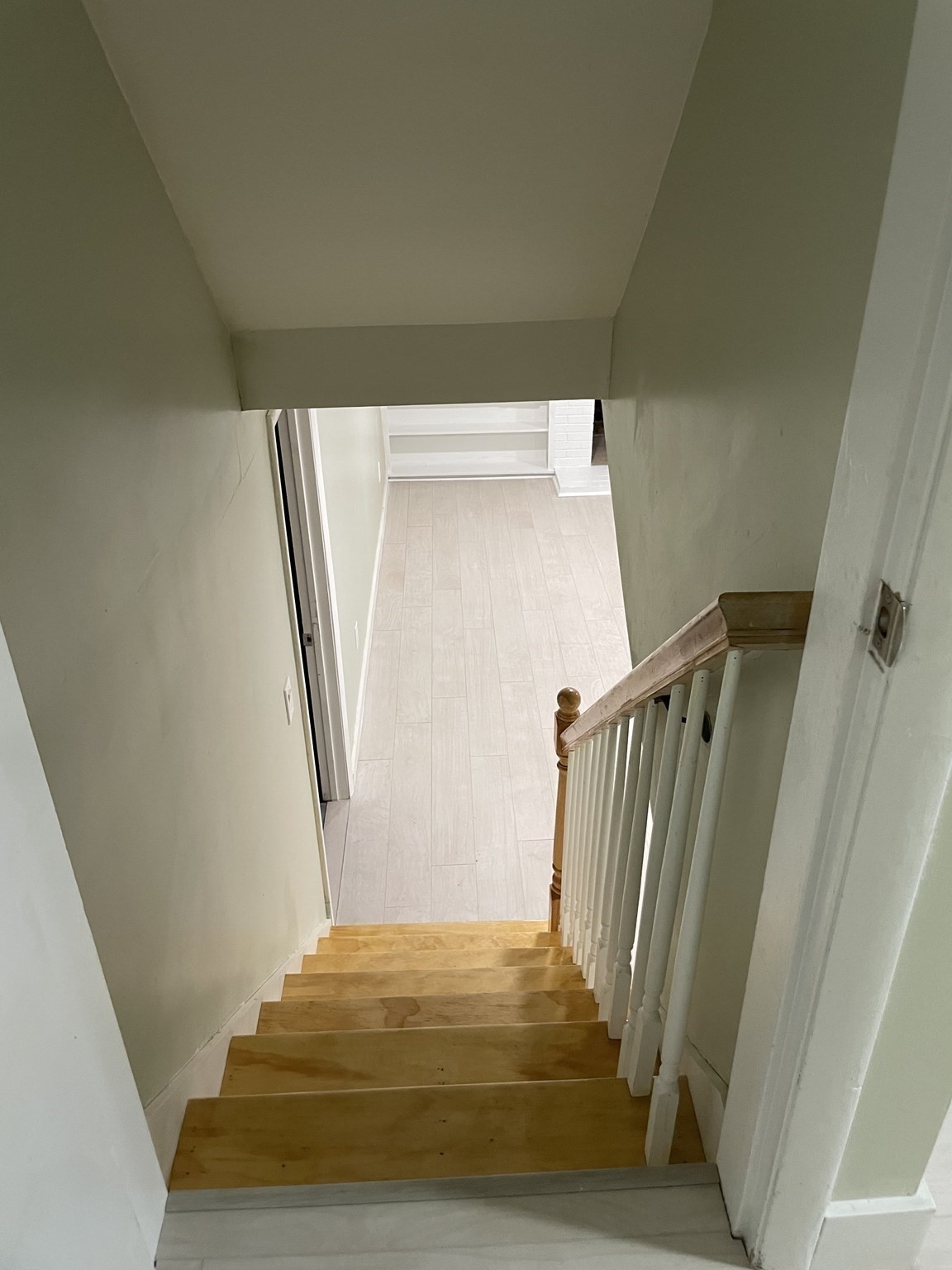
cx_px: 476
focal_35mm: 26
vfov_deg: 67.3
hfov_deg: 53.1
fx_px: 953
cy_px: 635
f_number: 1.6
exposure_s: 1/60
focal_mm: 4.2
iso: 200
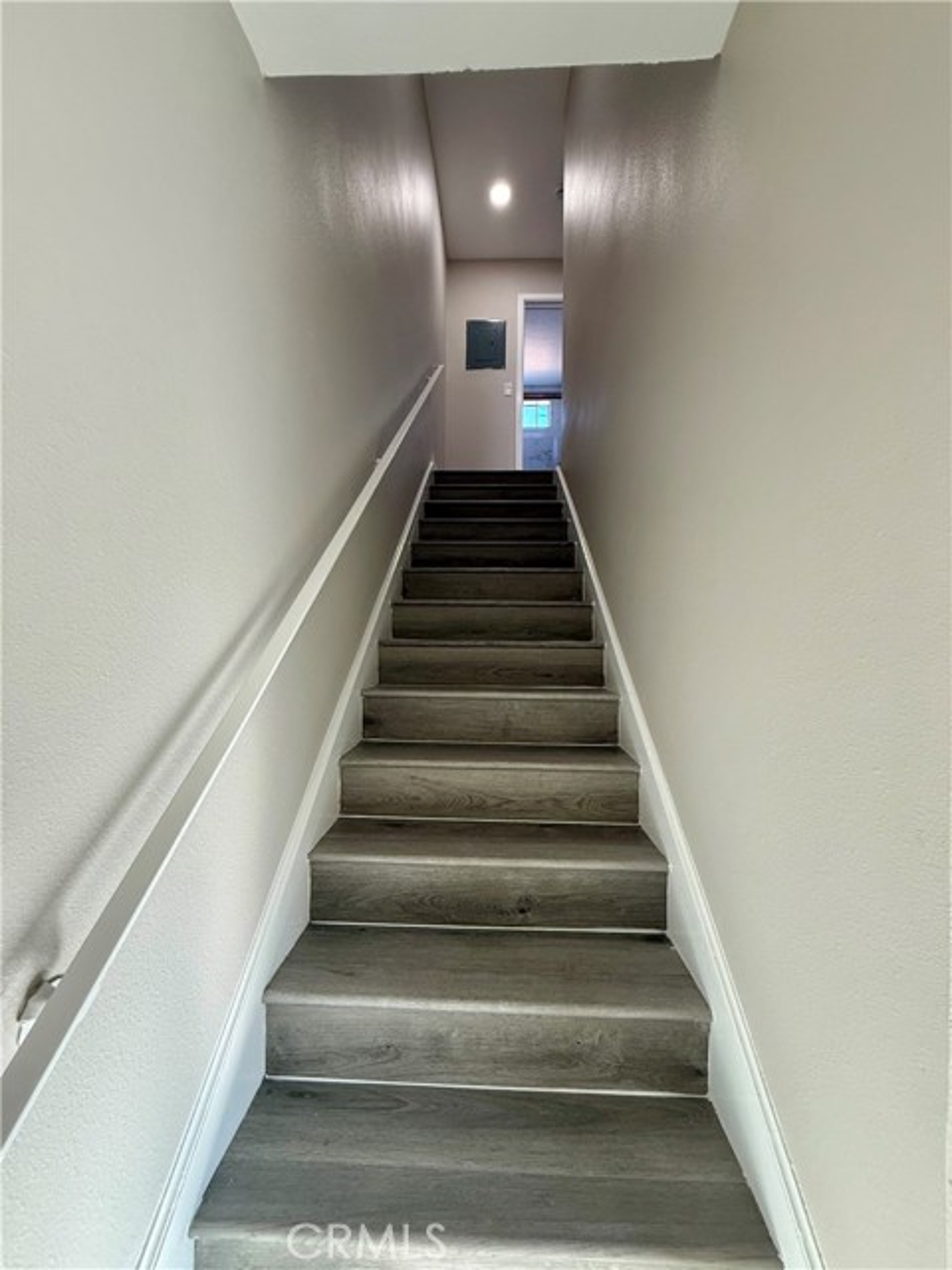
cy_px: 635
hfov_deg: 85.7
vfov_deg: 102.1
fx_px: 513
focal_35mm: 14
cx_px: 476
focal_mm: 2.22
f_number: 2.2
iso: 320
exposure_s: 1/99
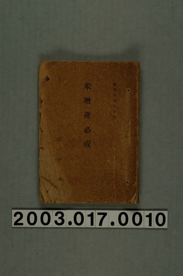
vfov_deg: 27.0
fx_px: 573
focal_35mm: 75
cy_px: 138
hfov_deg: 18.1
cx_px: 92
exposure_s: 1/100
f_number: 8
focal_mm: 50
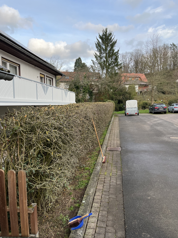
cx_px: 89
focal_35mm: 26
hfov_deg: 53.1
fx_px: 178
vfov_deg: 67.3
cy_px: 119
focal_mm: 5.1
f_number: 1.6
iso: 50
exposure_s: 1/403
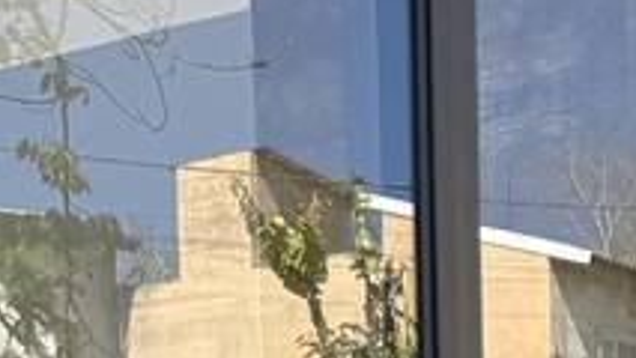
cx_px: 1621
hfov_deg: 10.2
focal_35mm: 177
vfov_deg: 5.9
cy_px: 1360
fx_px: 2986
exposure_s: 1/853
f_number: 1.78
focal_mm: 6.76
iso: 80
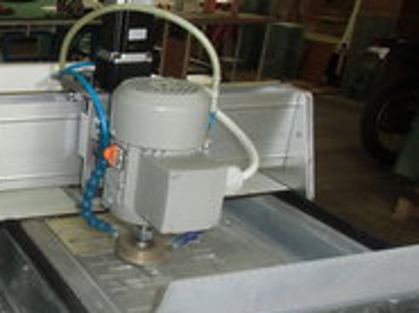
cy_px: 209
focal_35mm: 52
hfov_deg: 33.4
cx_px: -9
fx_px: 628
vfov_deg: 27.8
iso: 64
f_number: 3
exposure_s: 1/80
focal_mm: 4.24
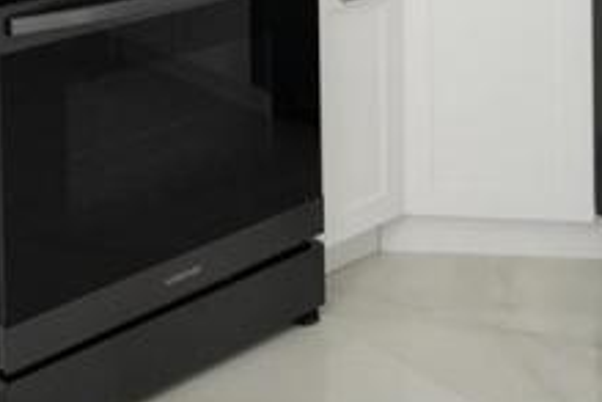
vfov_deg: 17.7
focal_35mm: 64
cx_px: 159
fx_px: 1070
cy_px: -292
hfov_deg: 30.9
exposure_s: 1/160
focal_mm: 13
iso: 3200
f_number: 4
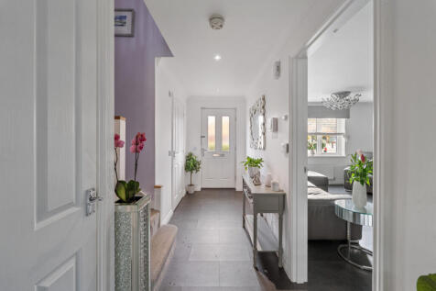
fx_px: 169
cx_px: 218
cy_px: 146
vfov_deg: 81.2
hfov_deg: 104.3
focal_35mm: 14
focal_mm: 14
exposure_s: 1/4
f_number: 8
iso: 640
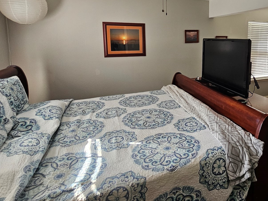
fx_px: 170
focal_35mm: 22
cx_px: 192
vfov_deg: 59.3
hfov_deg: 72.5
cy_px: 62
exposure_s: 1/60
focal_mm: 2.2
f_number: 2.2
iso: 200
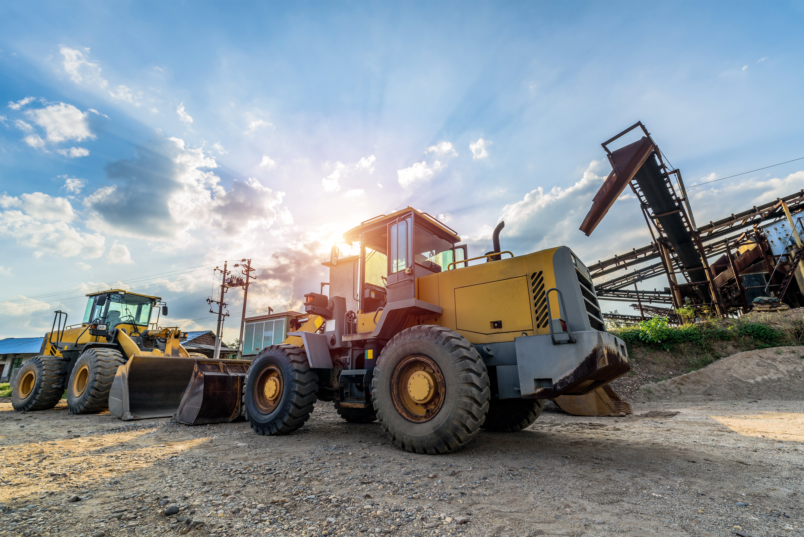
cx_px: 402
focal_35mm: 15
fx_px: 335
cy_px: 268
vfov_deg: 77.4
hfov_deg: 100.4
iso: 64
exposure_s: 1/40
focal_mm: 15
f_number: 13
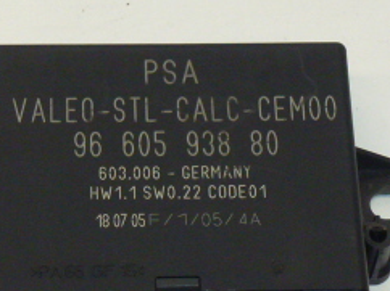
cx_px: 182
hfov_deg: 11.5
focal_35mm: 172
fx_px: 1936
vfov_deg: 8.6
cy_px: 114
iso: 400
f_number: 4.6
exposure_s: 1/250
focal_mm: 11.7
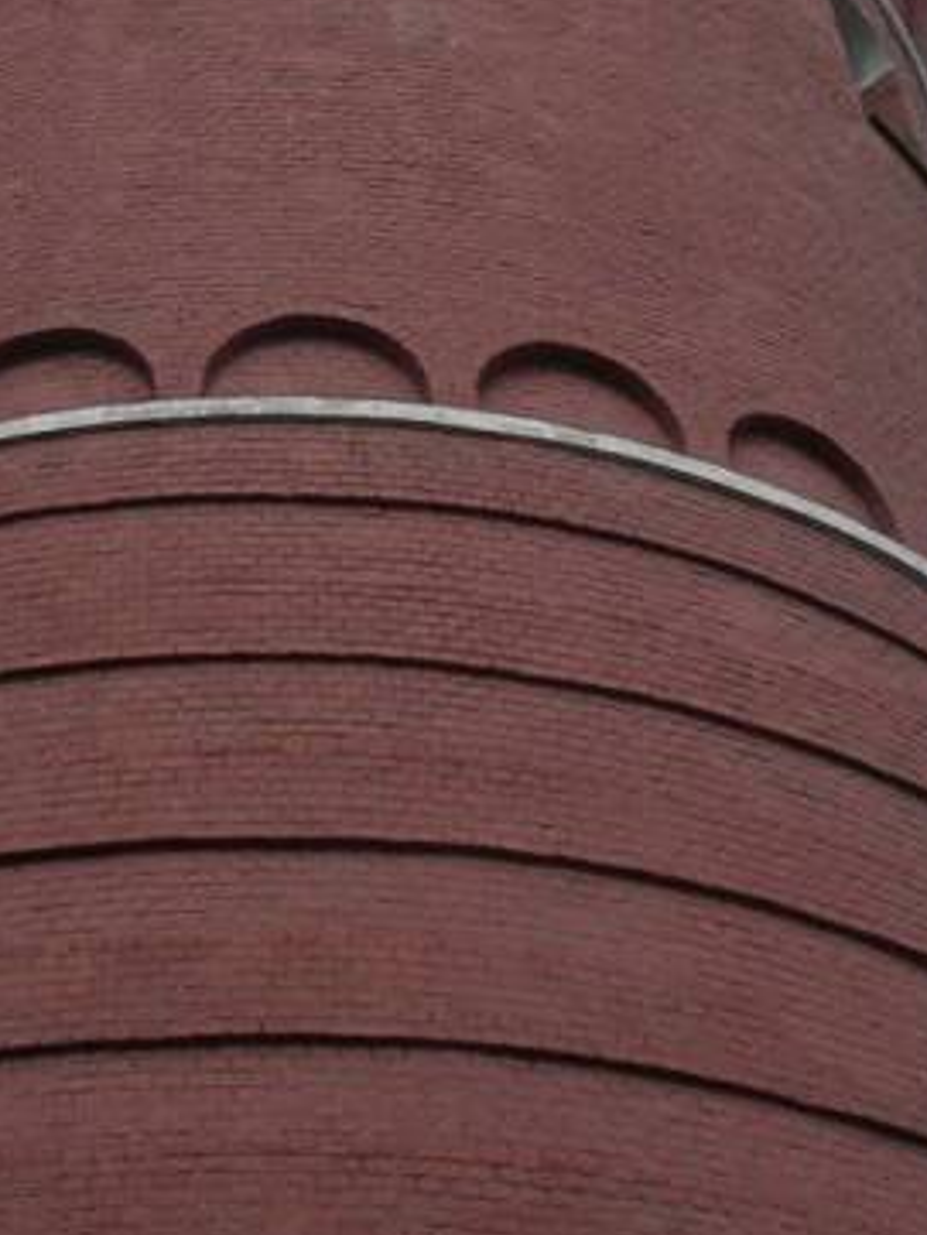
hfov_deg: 17.4
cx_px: 137
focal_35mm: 84
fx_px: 2998
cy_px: 108
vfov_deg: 22.7
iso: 100
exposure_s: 1/376
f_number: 5.6
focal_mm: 5.8
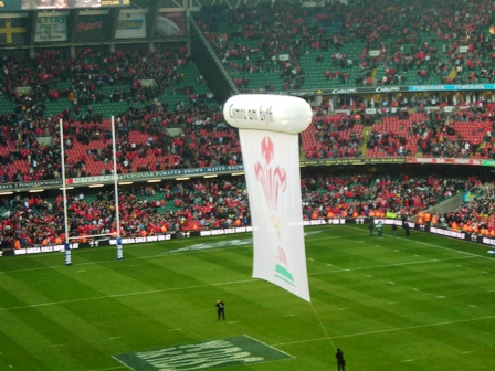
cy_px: 186
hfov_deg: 19.1
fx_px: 1473
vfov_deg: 14.4
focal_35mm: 103
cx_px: 248
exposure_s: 1/30
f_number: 4.9
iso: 74
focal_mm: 17
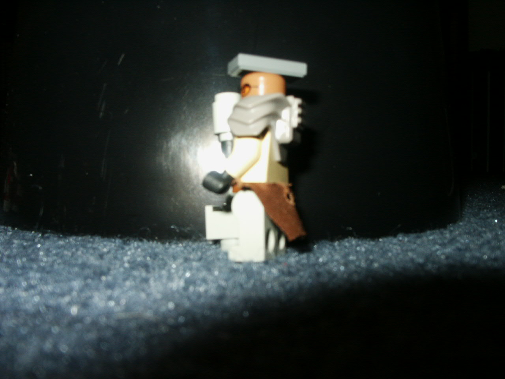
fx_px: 511
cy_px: 190
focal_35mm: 35
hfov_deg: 52.6
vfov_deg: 40.7
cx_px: 252
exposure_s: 1/45
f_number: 6.7
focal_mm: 7.19
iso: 200
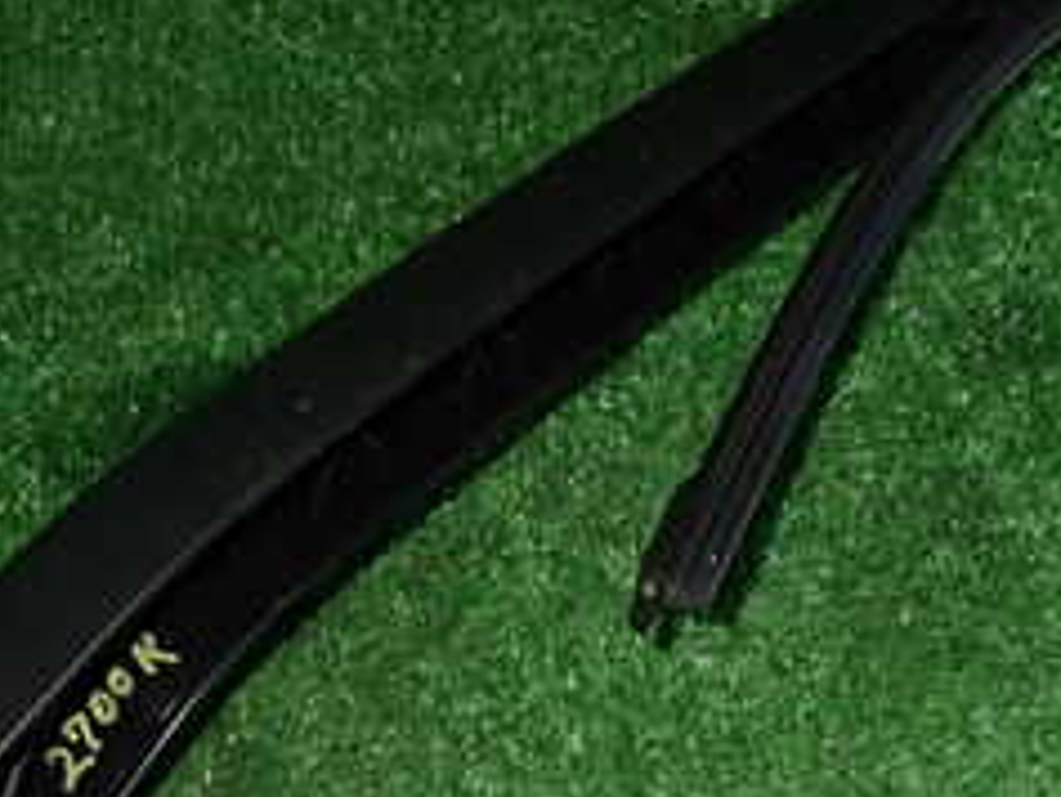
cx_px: 622
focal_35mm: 76
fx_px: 2331
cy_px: 452
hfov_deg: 25.6
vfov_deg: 19.4
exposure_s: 1/30
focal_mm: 5.4
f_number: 6.3
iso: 250
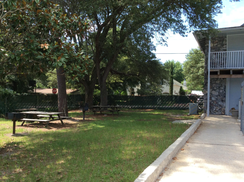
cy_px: 91
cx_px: 122
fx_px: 225
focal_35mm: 32
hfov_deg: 56.9
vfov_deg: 44.1
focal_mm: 3.3
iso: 32
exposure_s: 1/520
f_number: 2.4
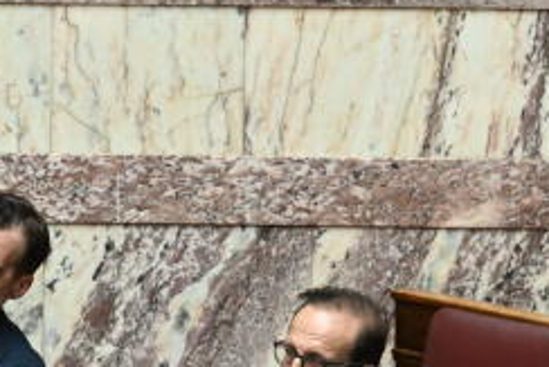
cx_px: 169
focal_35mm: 730
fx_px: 11139
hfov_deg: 2.8
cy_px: 484
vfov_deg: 1.9
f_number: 5
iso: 5000
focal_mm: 180
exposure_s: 1/500
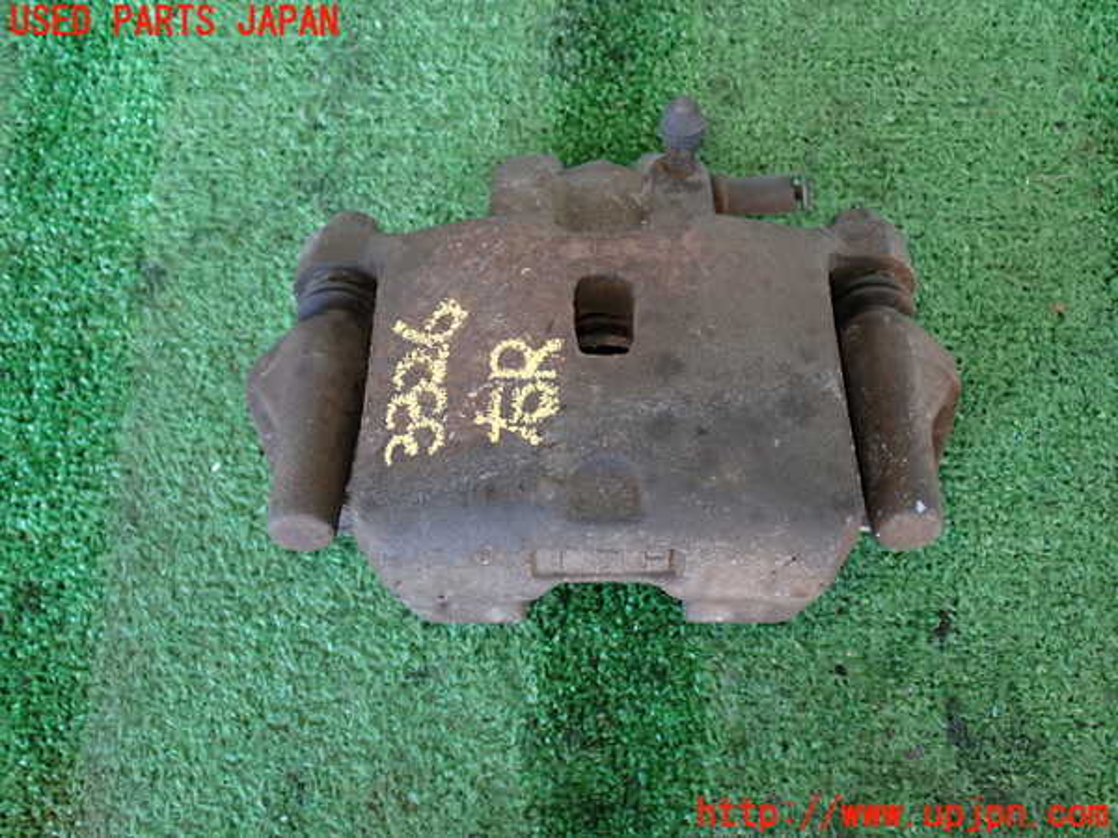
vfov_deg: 35.1
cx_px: 559
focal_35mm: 41
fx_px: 1324
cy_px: 419
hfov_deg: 45.8
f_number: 2.8
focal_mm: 7.31
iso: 320
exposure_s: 1/40
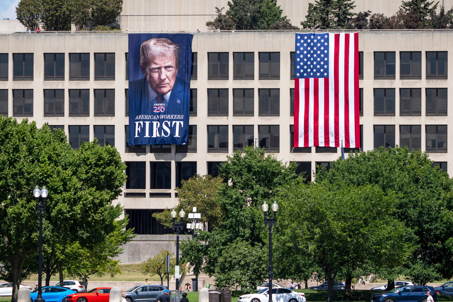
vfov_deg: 4.6
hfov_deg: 6.9
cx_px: 226
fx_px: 3775
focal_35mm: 300
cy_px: 151
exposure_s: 1/800
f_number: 6.3
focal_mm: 200
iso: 160
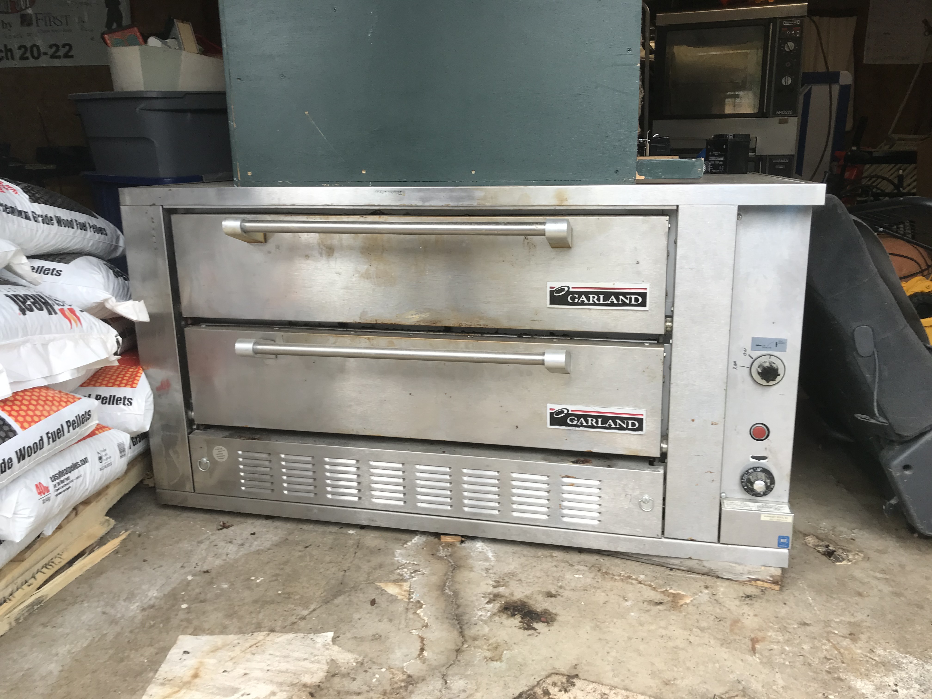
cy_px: 350
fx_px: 754
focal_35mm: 28
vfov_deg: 49.7
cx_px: 466
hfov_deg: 63.4
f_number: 1.8
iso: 20
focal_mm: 3.99
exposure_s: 1/304
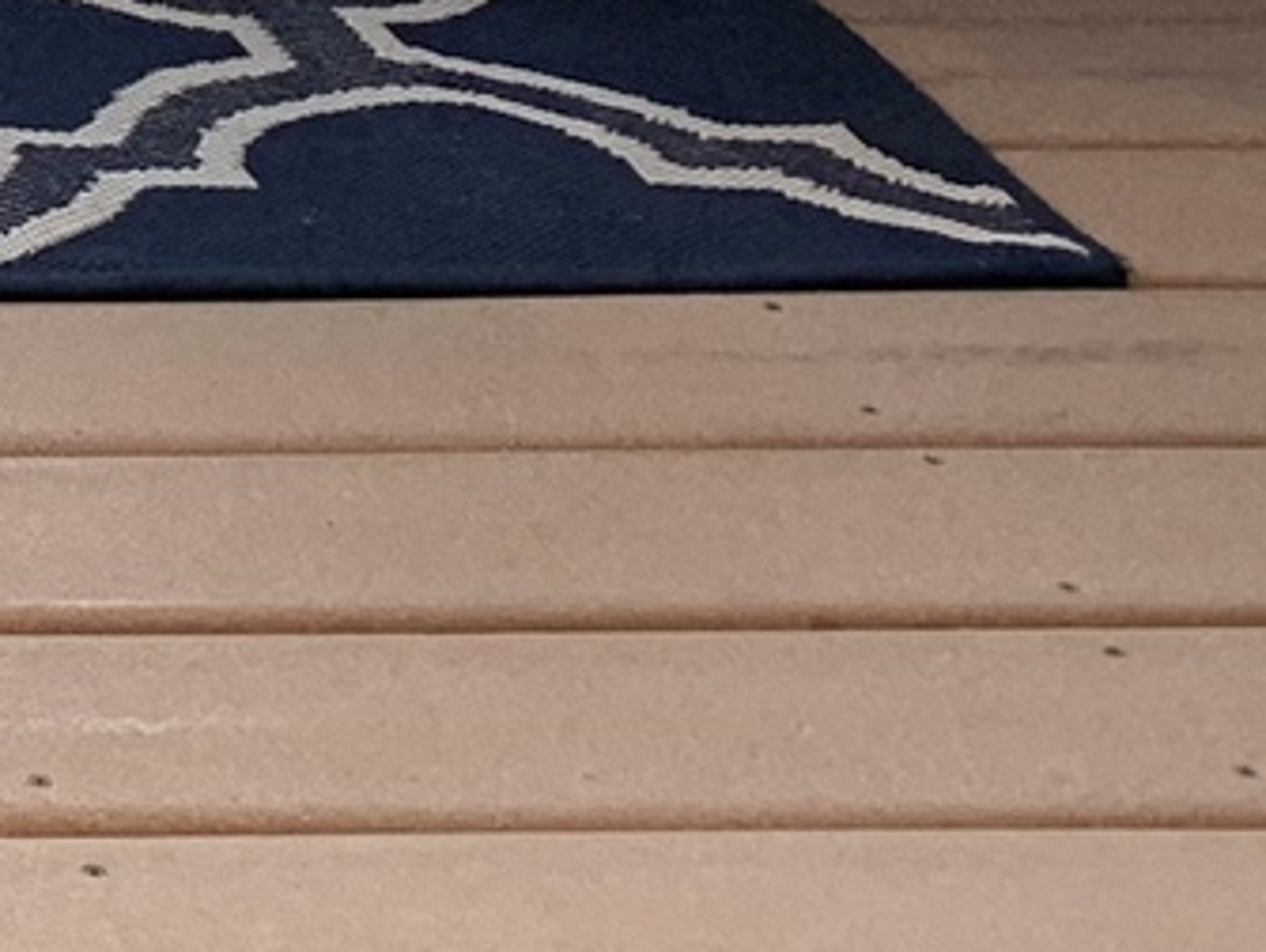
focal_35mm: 155
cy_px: -1326
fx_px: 5675
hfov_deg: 10.9
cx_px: -1685
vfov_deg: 8.7
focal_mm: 4.25
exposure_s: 1/120
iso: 64
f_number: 1.8
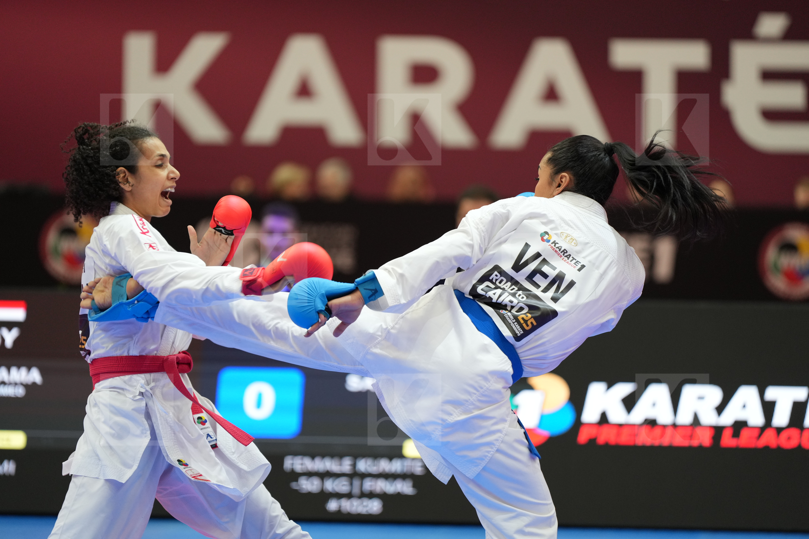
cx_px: 404
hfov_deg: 10.8
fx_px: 4291
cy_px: 270
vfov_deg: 7.2
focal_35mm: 191
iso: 1600
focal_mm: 191
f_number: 2.8
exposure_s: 1/1000
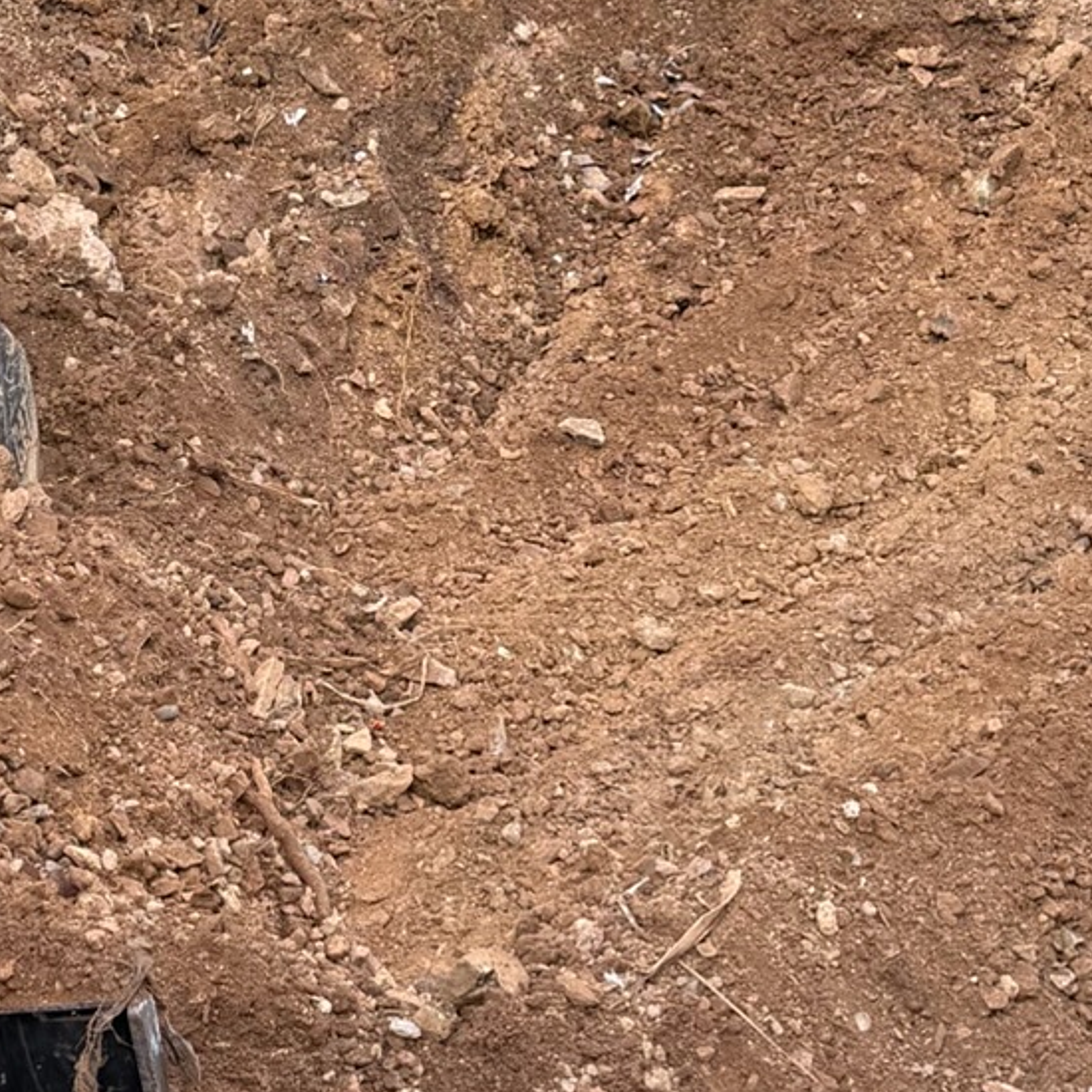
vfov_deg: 21.9
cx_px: 280
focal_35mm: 79
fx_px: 2820
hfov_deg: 21.7
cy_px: 411
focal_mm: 6.76
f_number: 1.78
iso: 64
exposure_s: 1/289
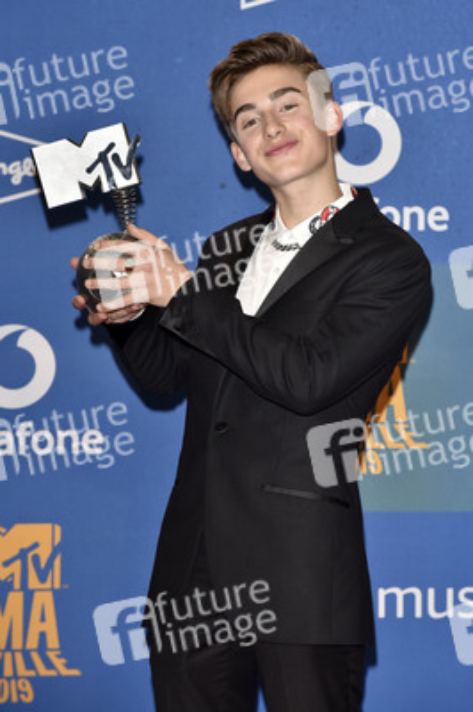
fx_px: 3257
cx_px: 236
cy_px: 356
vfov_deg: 12.5
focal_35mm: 165
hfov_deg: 8.3
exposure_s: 1/250
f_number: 6.3
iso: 1600
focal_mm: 165
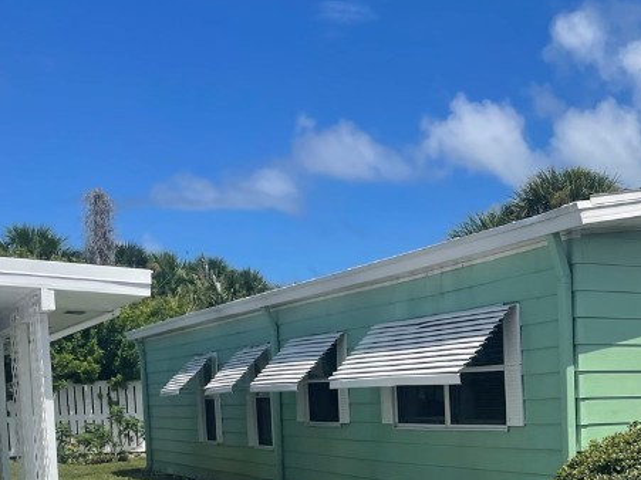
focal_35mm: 59
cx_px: 682
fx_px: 1092
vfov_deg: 24.0
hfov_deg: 29.8
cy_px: 449
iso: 32
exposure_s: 1/5291
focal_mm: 4.2
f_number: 1.6
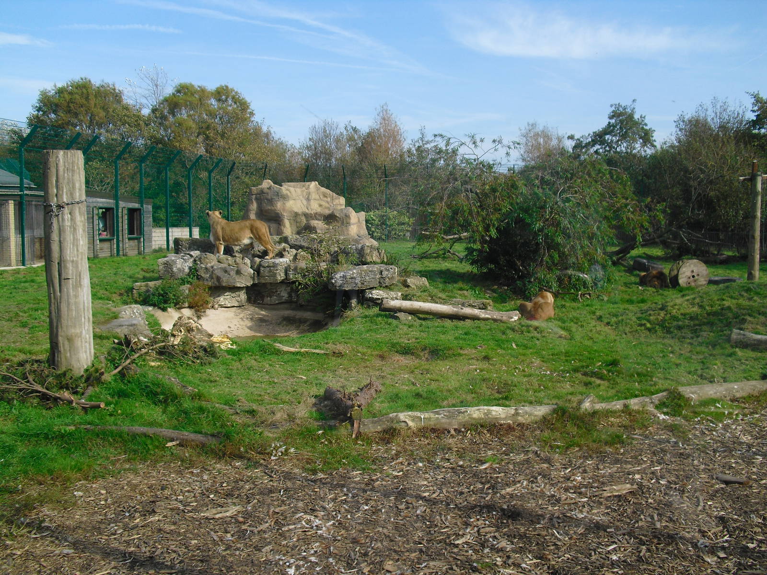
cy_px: 288
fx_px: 798
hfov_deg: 51.4
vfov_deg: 39.7
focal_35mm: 36
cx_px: 384
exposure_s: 1/100
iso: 100
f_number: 7.8
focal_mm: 6.3
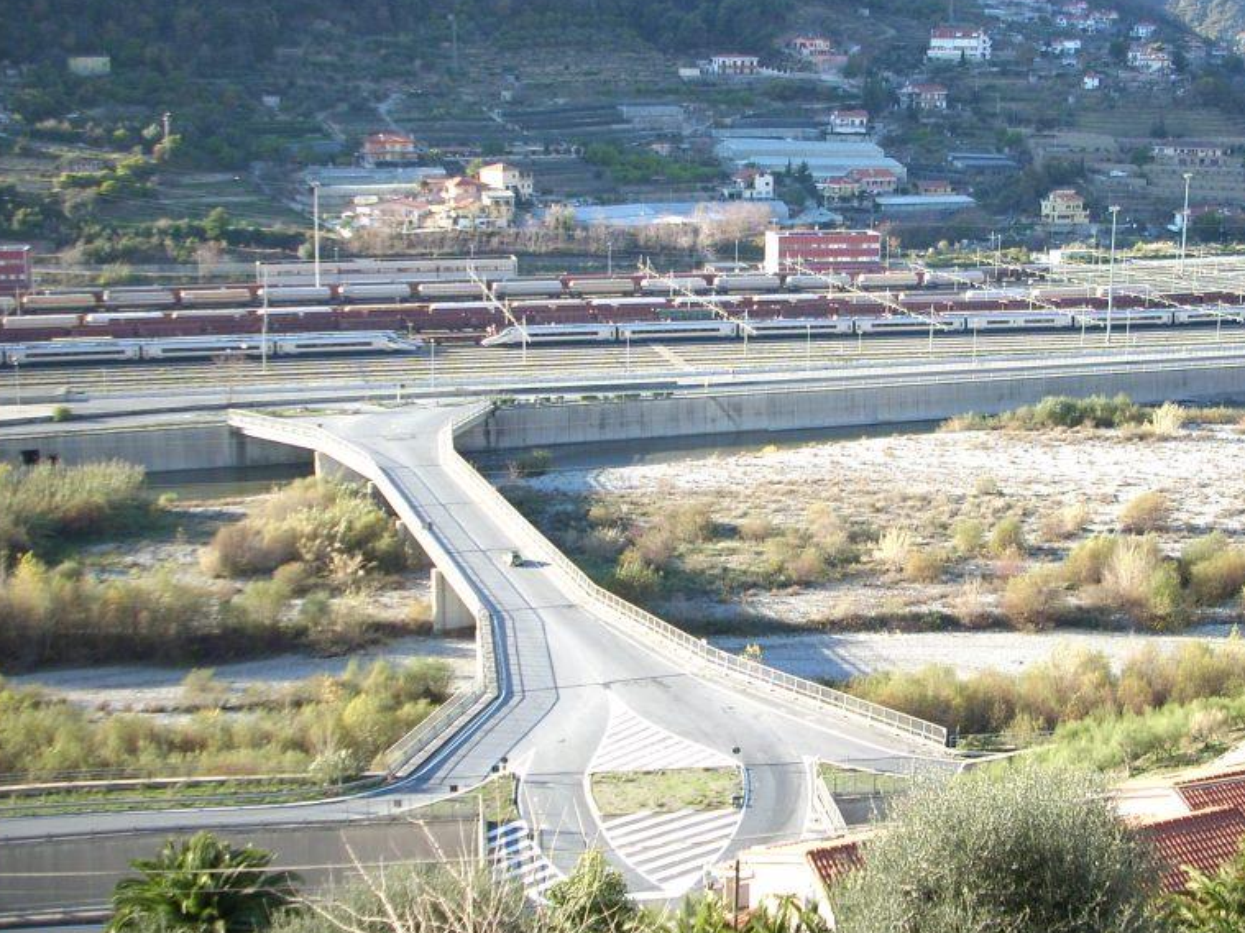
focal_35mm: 50
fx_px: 1798
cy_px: 399
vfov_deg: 29.1
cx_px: 823
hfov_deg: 37.8
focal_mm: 6.2
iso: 64
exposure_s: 1/162
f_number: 2.8
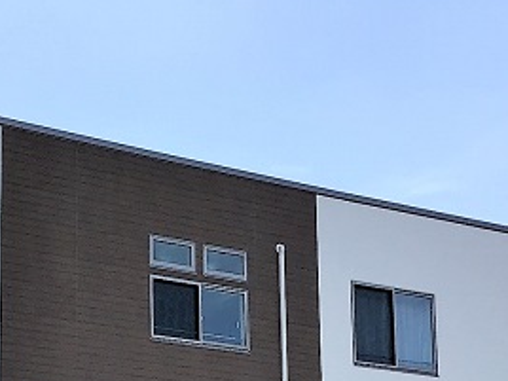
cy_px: 476
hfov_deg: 23.8
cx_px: 112
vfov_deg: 17.3
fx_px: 1189
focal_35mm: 81
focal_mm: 3.3
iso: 25
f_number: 2.4
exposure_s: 1/926
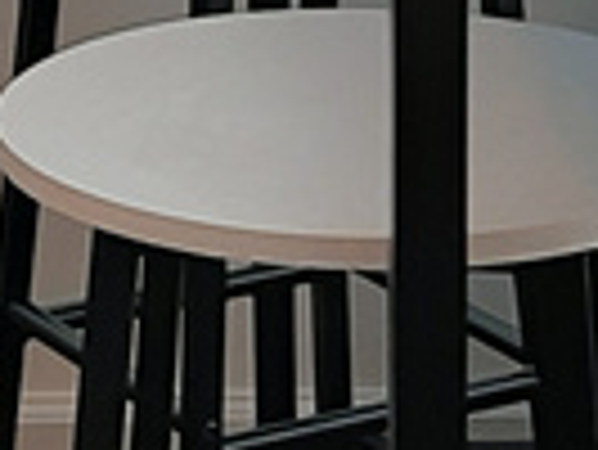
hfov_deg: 9.8
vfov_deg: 7.4
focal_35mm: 200
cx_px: -76
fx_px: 3458
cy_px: -99
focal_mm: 3.93
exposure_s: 1/120
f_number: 1.7
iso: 50
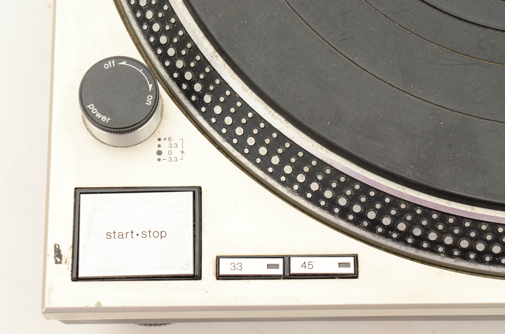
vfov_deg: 17.4
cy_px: 167
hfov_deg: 26.0
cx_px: 252
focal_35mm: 78
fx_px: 1092
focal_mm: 52
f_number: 11
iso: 320
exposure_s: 1/60
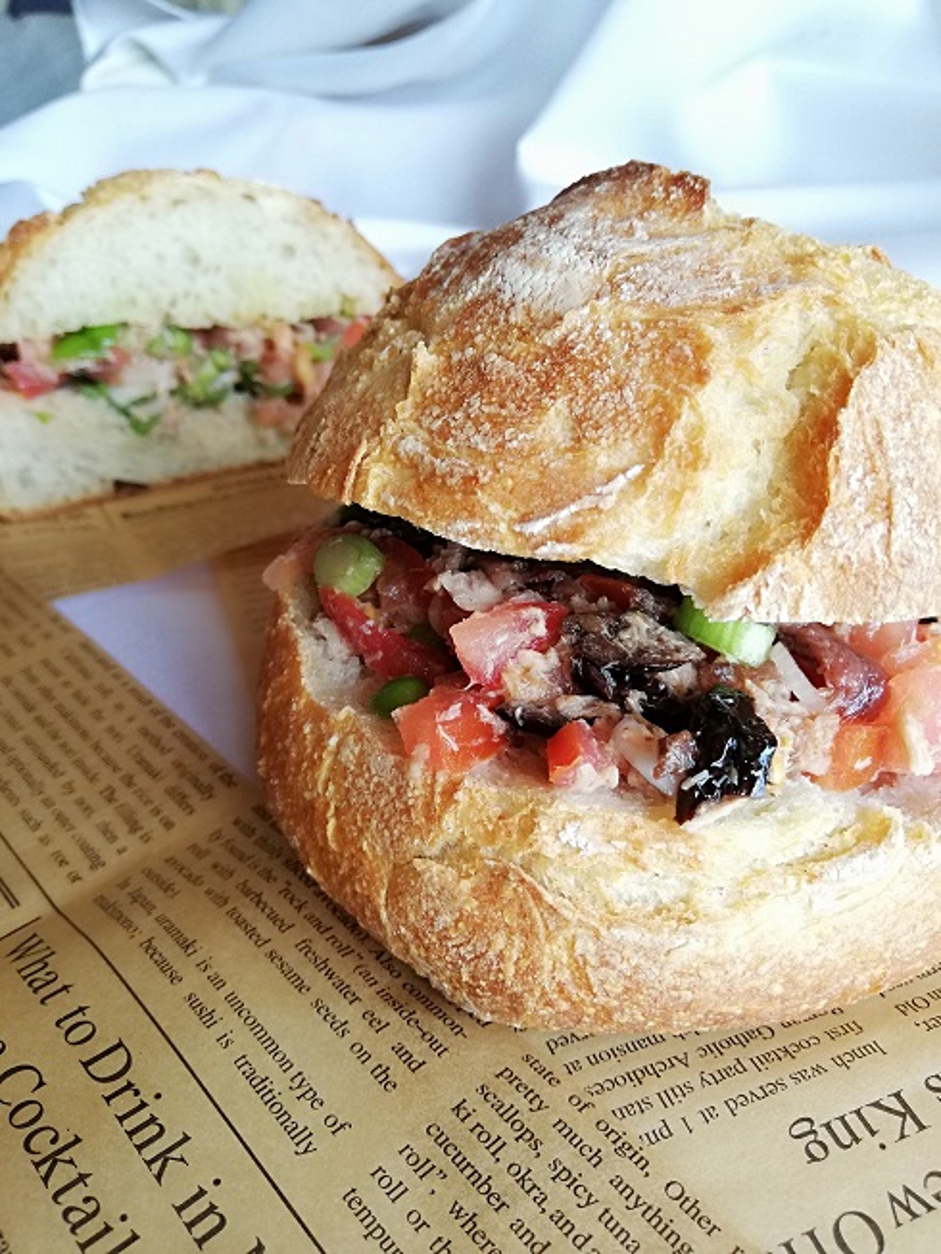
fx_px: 942
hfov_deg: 53.1
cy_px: 627
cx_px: 470
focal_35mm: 26
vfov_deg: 67.3
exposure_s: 1/50
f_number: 2.2
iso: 125
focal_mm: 3.81
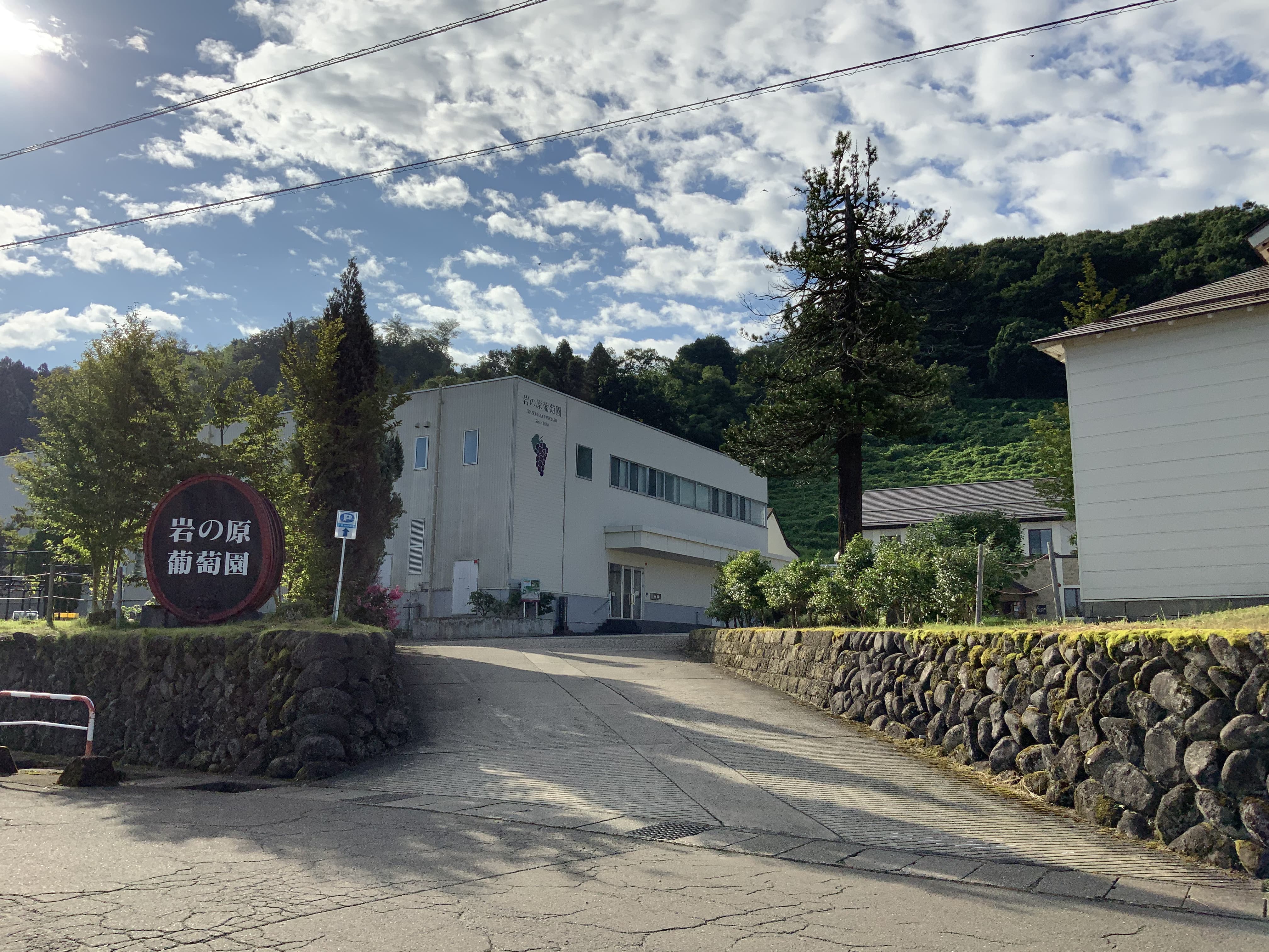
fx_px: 1063
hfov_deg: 61.7
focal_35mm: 29
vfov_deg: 48.2
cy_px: 476
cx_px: 634
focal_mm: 3
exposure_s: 1/4405
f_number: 1.8
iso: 20
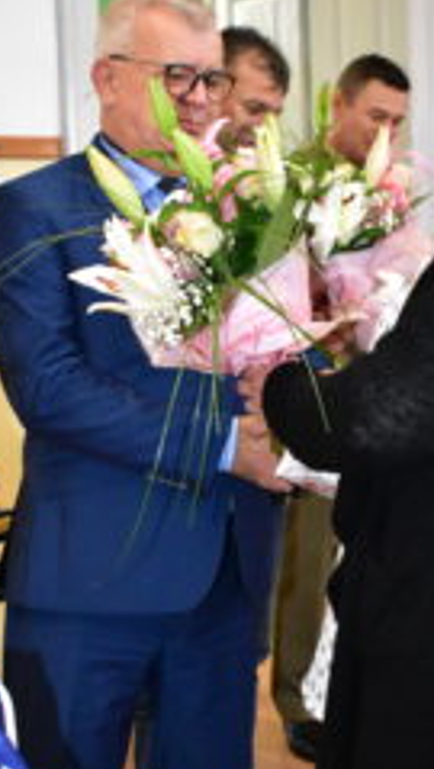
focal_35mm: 69
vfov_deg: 30.6
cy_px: 357
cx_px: 302
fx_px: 1406
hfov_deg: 17.5
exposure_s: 1/200
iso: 6400
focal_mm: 25
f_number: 4
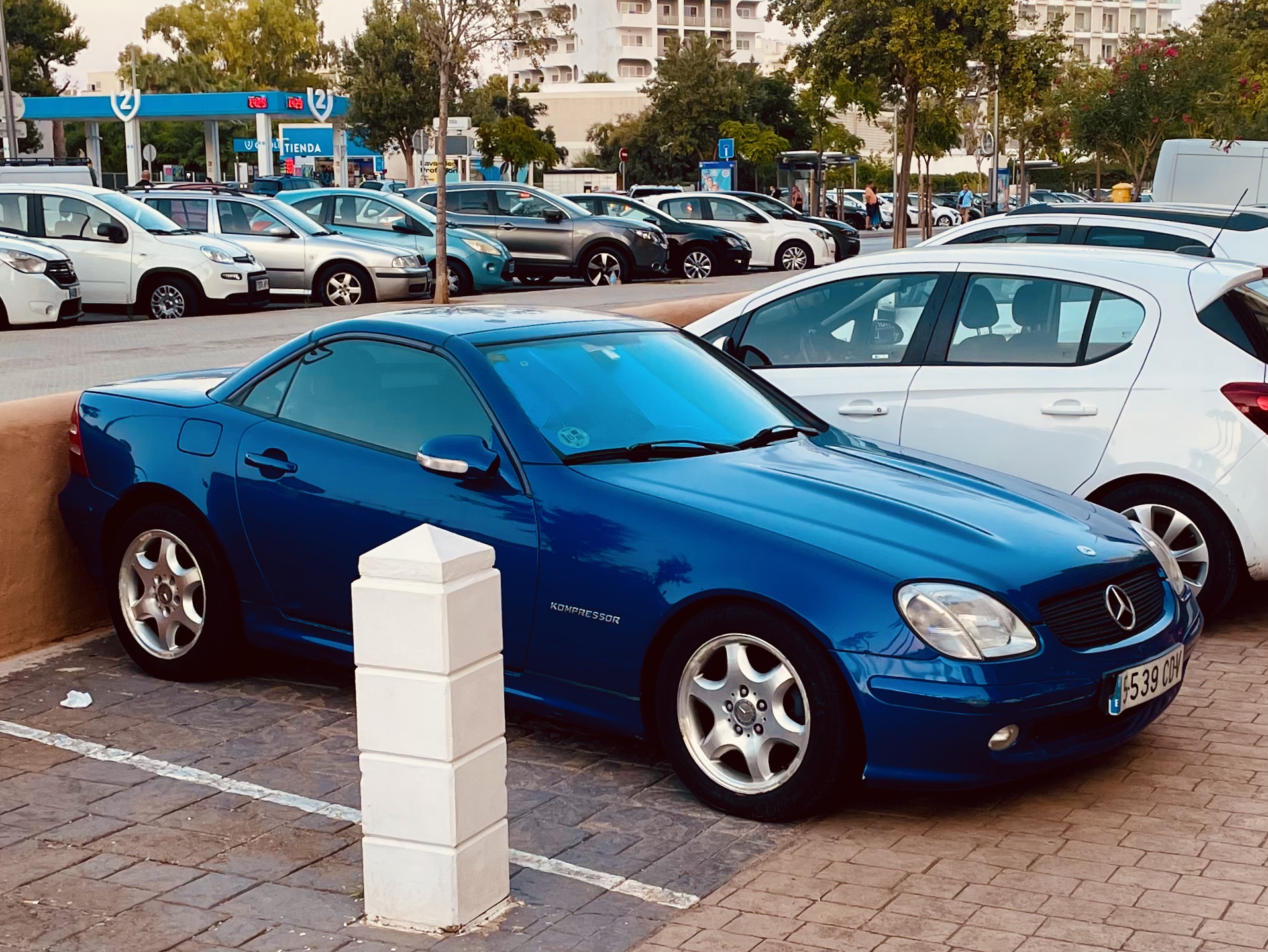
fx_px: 953
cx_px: 634
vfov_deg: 53.1
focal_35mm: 26
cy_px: 476
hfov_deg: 67.3
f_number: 1.6
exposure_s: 1/121
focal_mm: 4.2
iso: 40
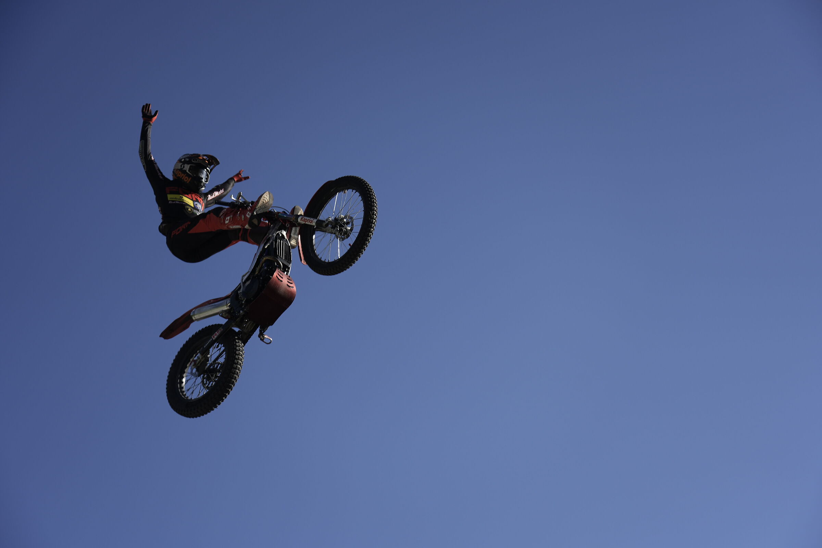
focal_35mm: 61
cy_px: 274
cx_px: 411
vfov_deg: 22.3
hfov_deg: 32.9
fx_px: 1393
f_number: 4
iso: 160
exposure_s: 1/1250
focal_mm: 61
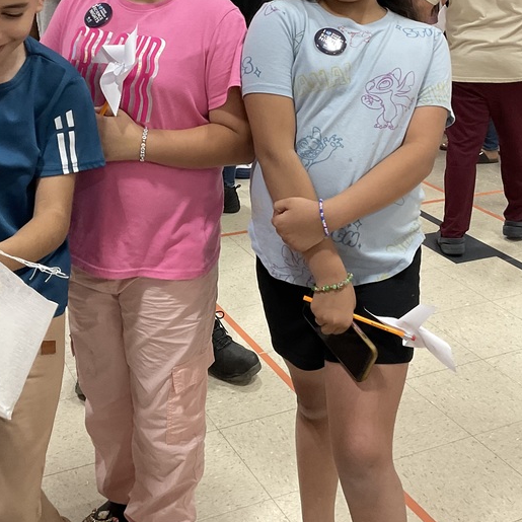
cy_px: 142
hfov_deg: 33.4
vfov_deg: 32.9
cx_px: 240
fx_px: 870
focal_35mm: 51
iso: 125
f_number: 1.8
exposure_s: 1/60
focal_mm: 3
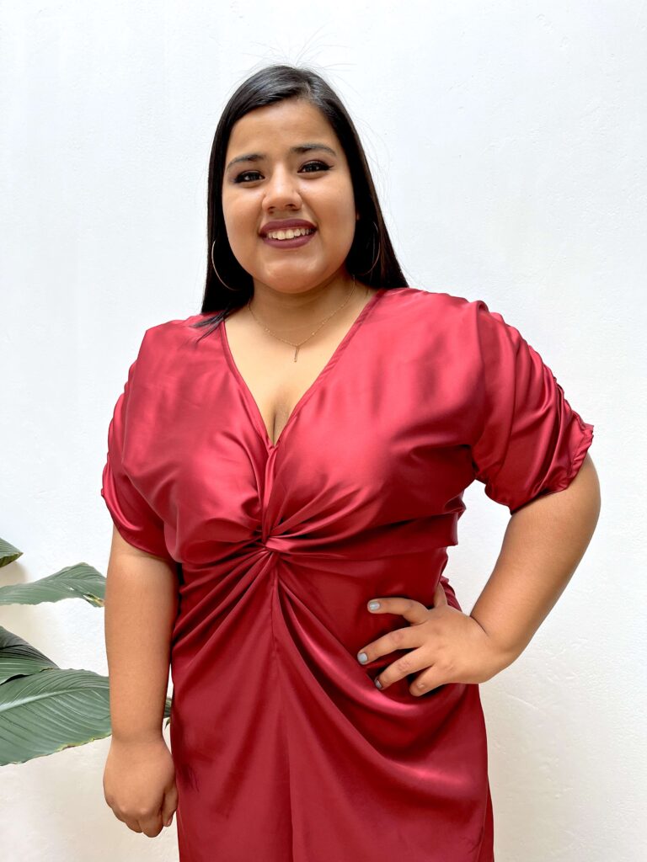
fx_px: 648
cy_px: 431
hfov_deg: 53.1
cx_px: 324
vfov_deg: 67.3
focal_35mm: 26
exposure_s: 1/122
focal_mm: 5.1
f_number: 1.6
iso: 80
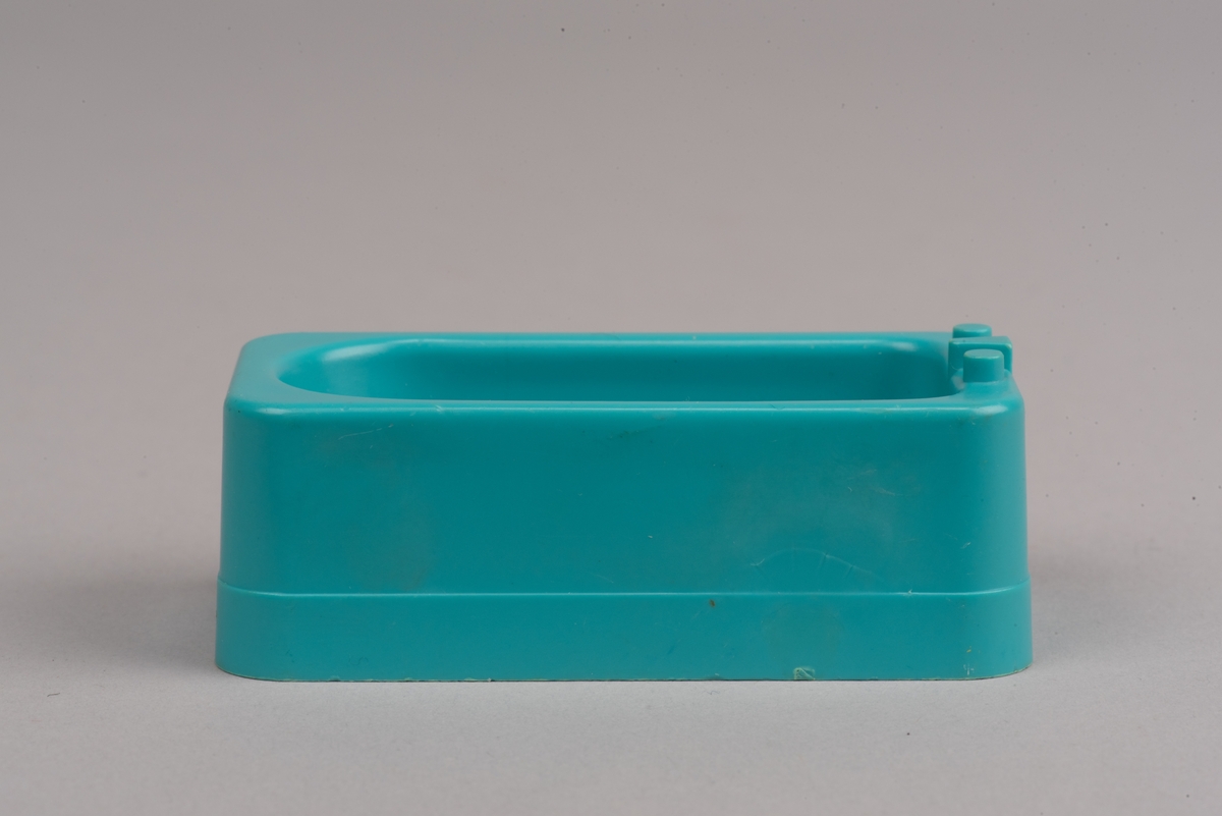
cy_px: 408
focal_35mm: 105
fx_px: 3565
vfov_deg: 13.1
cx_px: 611
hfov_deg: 19.4
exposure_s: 1/160
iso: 400
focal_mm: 105
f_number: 25
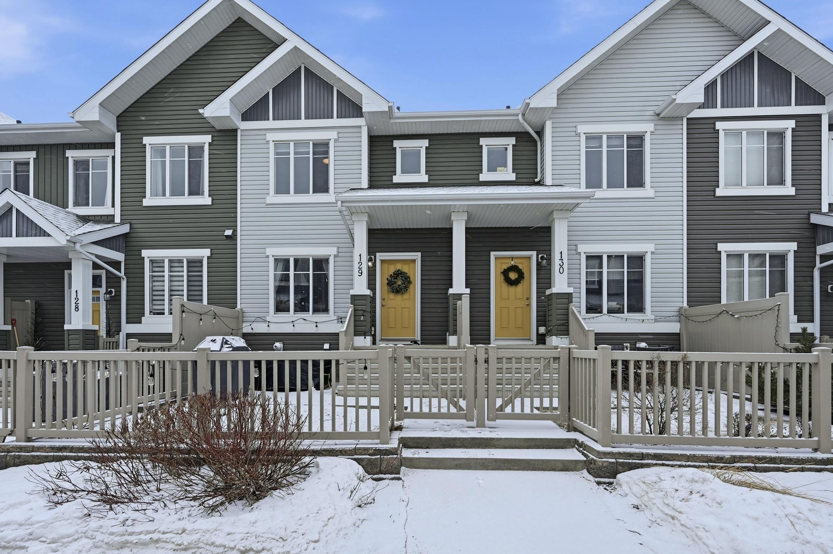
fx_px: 347
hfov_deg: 100.4
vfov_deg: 77.2
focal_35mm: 15
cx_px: 404
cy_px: 293
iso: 100
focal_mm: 14
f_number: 8
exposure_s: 1/640
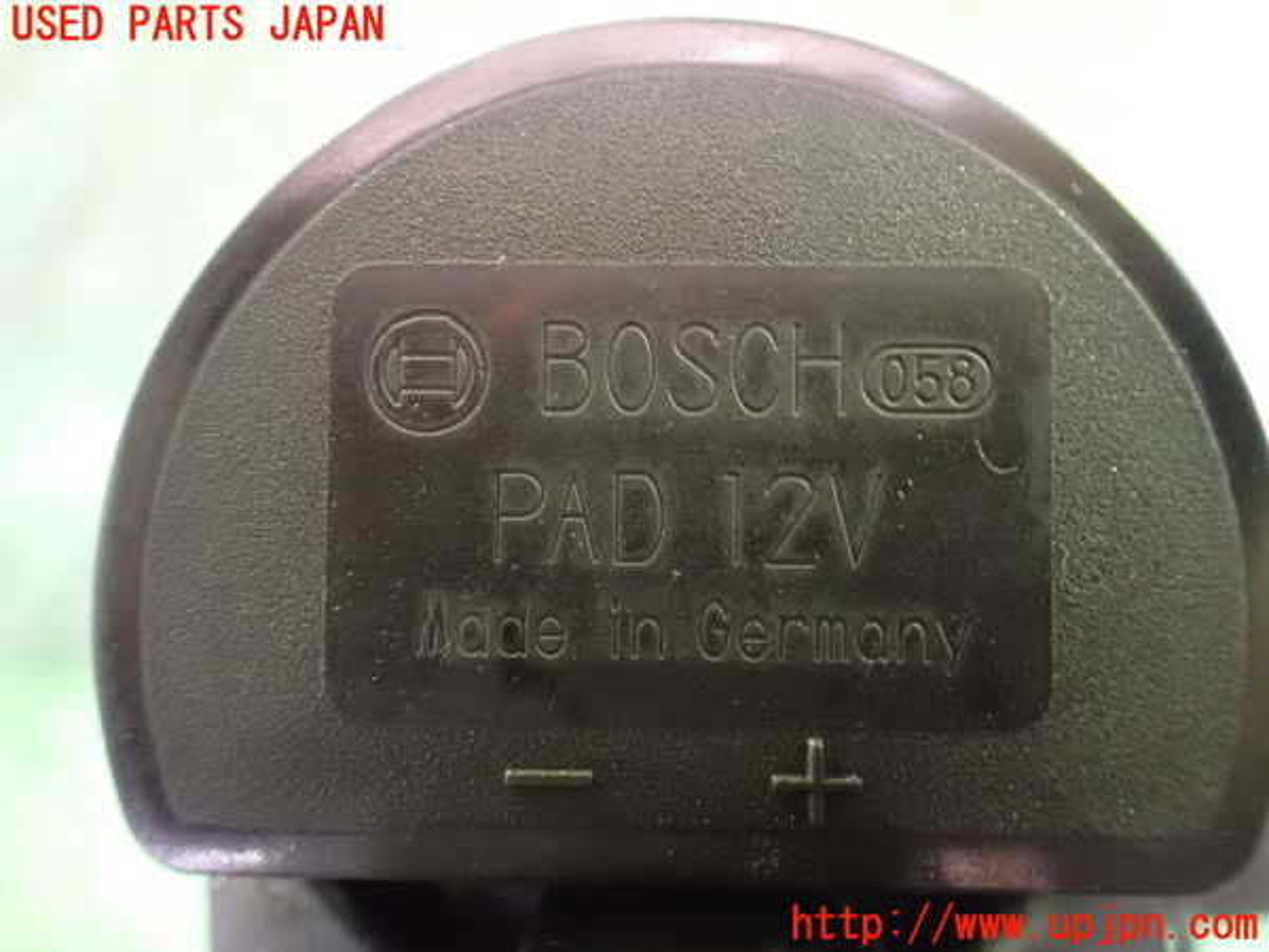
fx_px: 1100
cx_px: 634
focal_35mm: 30
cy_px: 476
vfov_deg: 46.8
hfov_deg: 60.0
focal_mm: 5.4
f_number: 2.3
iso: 1600
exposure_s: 1/20
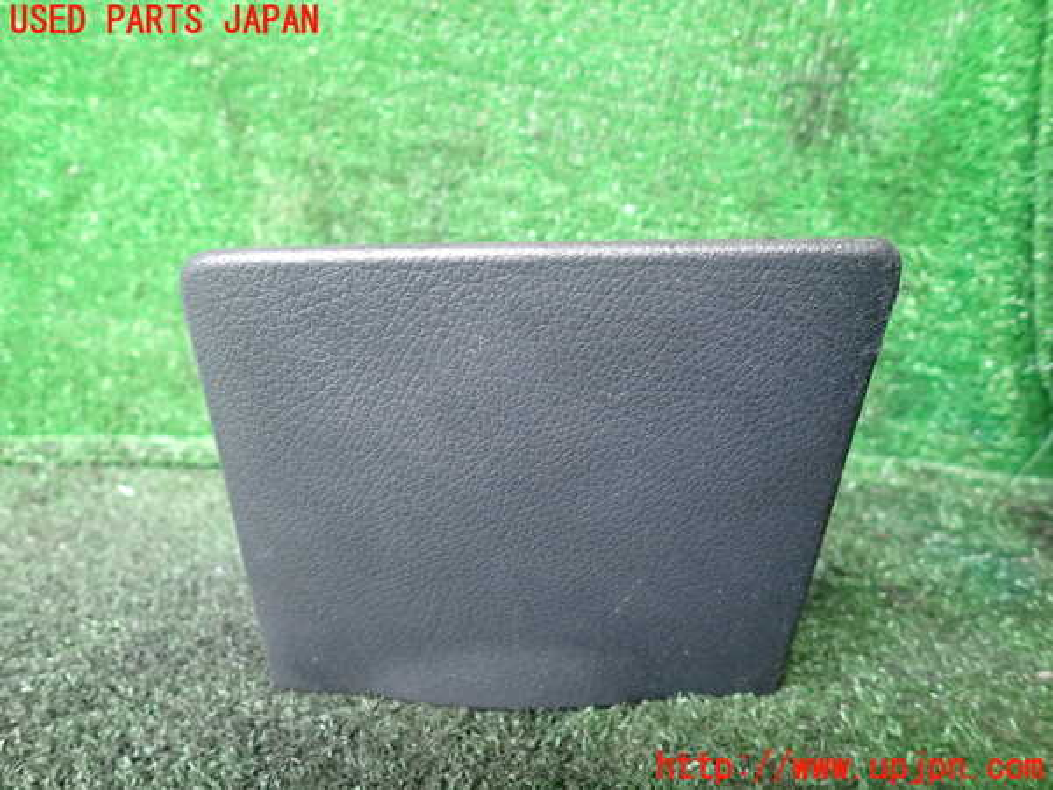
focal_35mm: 25
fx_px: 760
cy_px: 395
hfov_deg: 69.4
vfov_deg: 54.9
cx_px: 526
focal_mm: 4.5
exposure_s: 1/30
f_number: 2
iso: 320
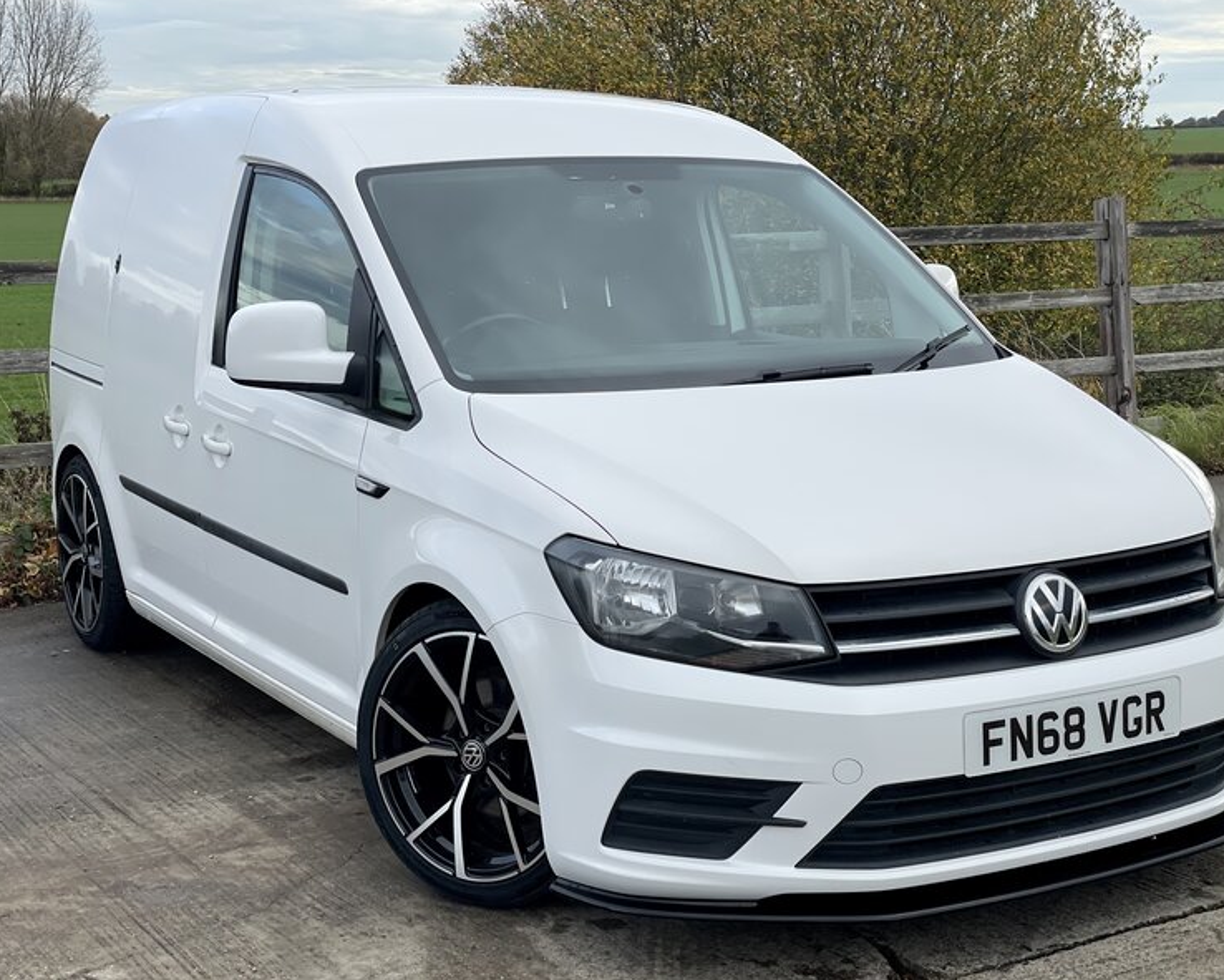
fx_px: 1993
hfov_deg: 34.1
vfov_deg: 27.6
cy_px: 489
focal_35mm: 55
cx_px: 657
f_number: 2
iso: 25
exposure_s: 1/480
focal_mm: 6
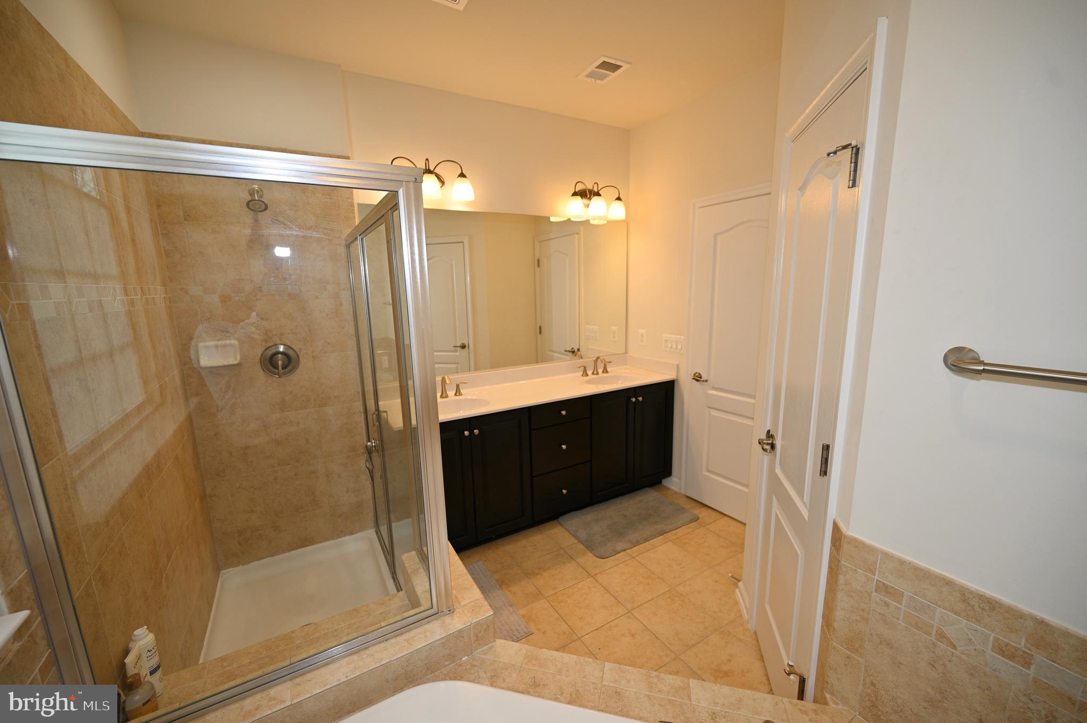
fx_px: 422
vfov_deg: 81.1
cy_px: 362
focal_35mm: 14
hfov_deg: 104.3
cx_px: 544
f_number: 4
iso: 160
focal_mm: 14
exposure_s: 1/100
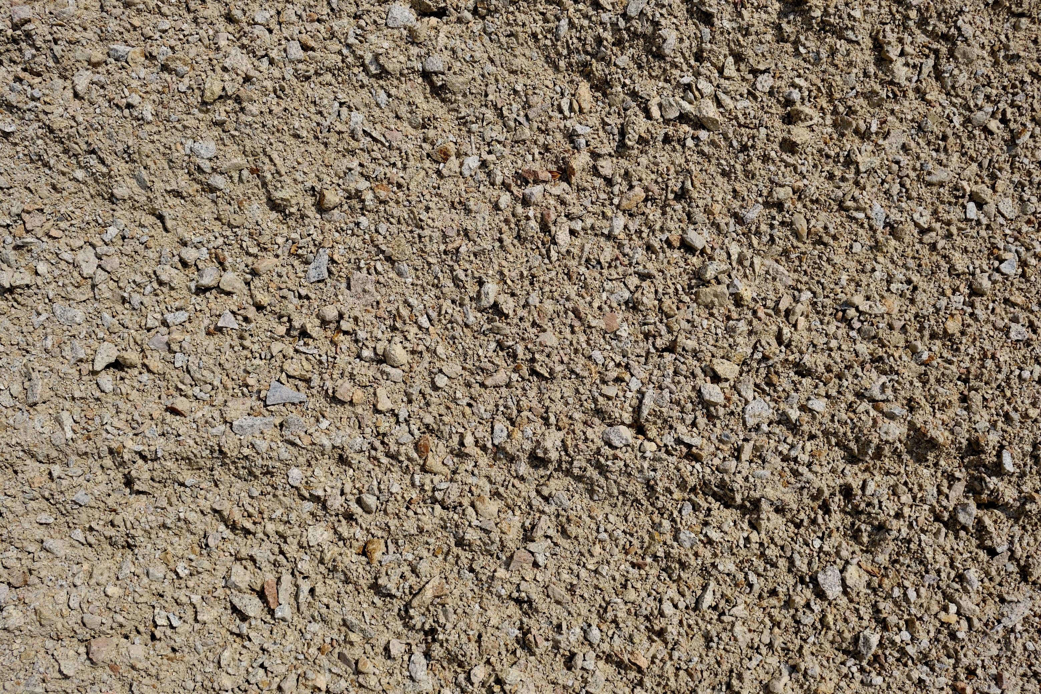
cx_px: 520
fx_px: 1041
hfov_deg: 53.1
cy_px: 347
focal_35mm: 36
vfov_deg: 36.9
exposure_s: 1/1900
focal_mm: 24.3
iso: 160
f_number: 5.6
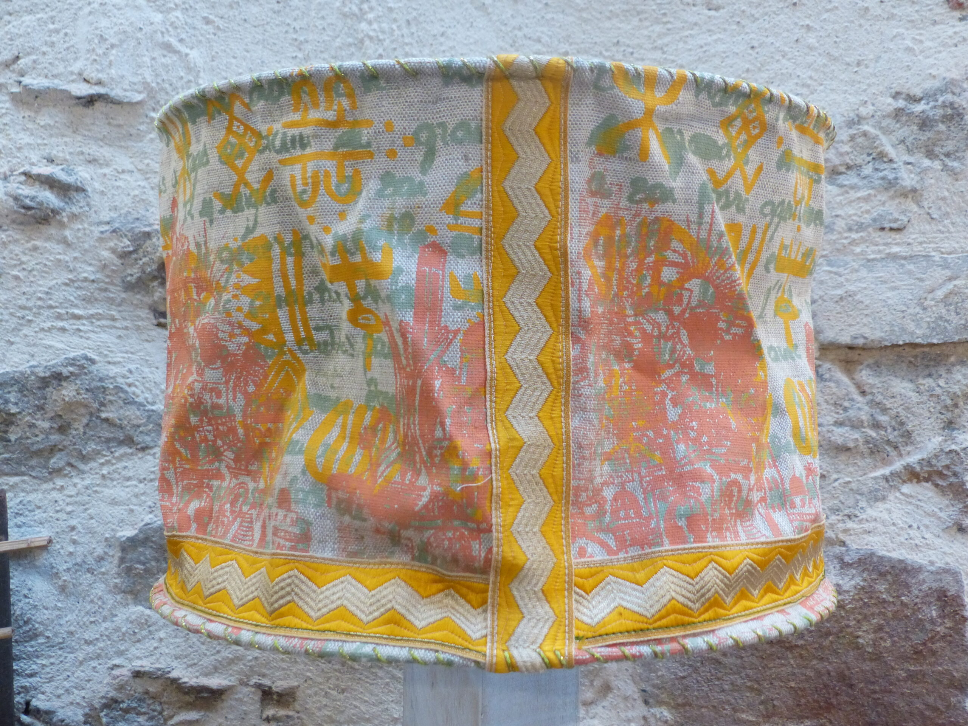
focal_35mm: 38
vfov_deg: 37.7
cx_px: 484
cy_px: 363
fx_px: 1063
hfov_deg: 49.0
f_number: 2.8
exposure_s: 1/60
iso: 400
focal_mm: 6.8
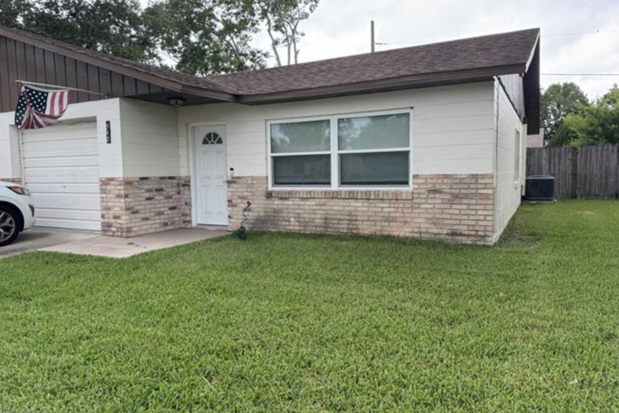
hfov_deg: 69.4
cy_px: 204
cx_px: 298
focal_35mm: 26
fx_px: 447
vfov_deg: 49.5
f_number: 1.78
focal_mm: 6.76
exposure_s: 1/238
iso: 80
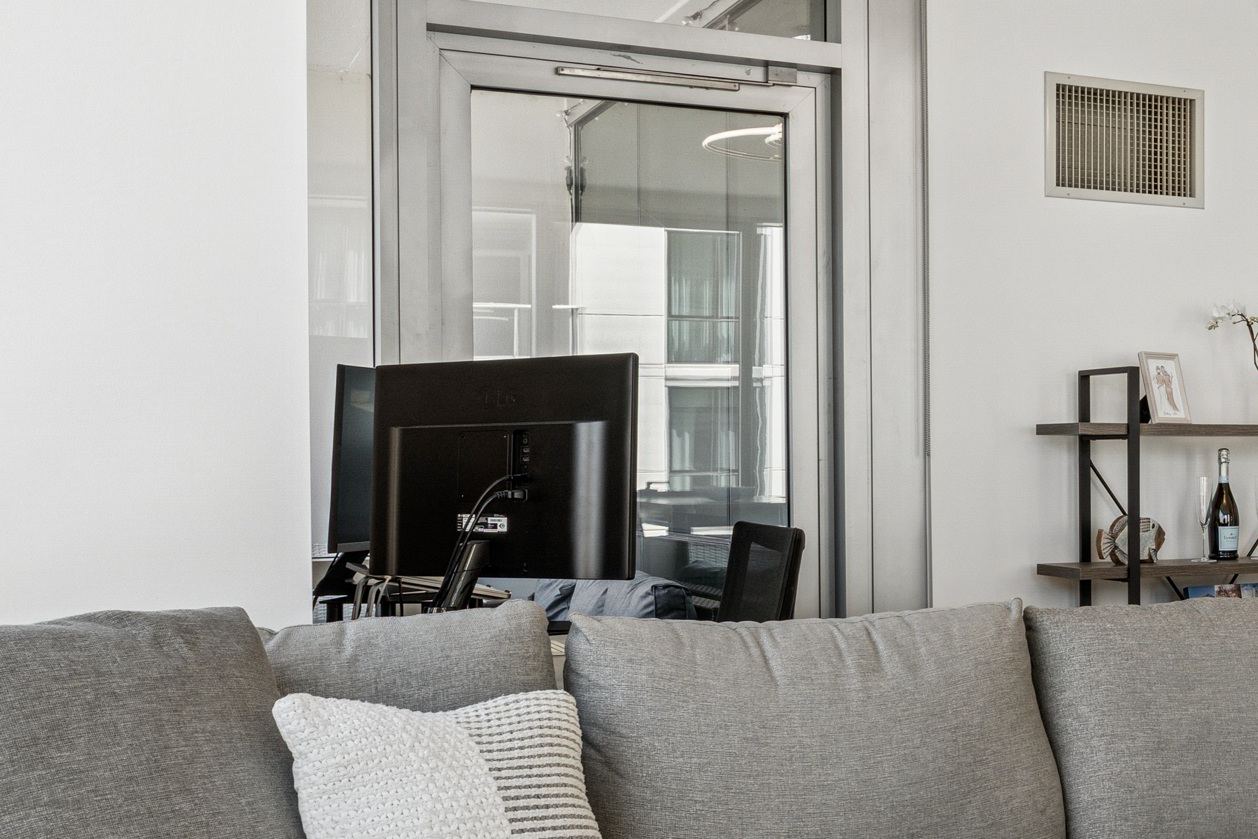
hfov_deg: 32.3
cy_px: 505
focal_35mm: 54
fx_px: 1887
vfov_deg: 25.0
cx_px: 1396
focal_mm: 16
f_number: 9
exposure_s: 1/40
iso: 320
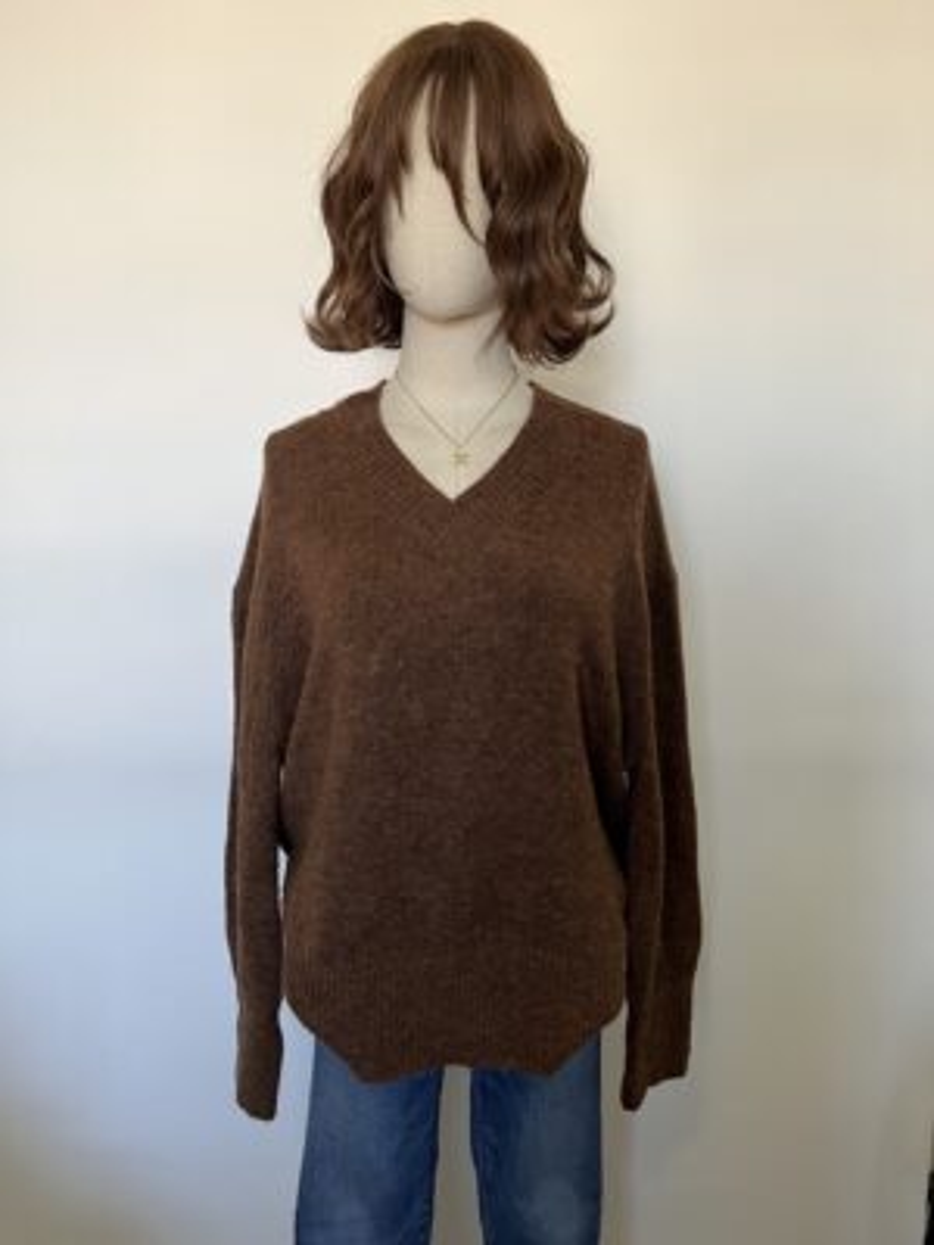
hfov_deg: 53.1
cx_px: 467
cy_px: 622
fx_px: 935
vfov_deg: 67.3
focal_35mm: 26
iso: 100
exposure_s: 1/60
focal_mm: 5.1
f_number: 1.6
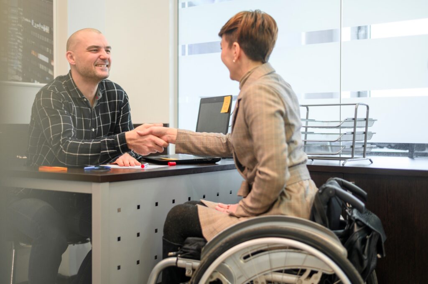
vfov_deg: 26.9
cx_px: 214
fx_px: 594
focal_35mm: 50
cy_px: 142
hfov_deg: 39.6
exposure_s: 1/80
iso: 400
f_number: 1.8
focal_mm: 50
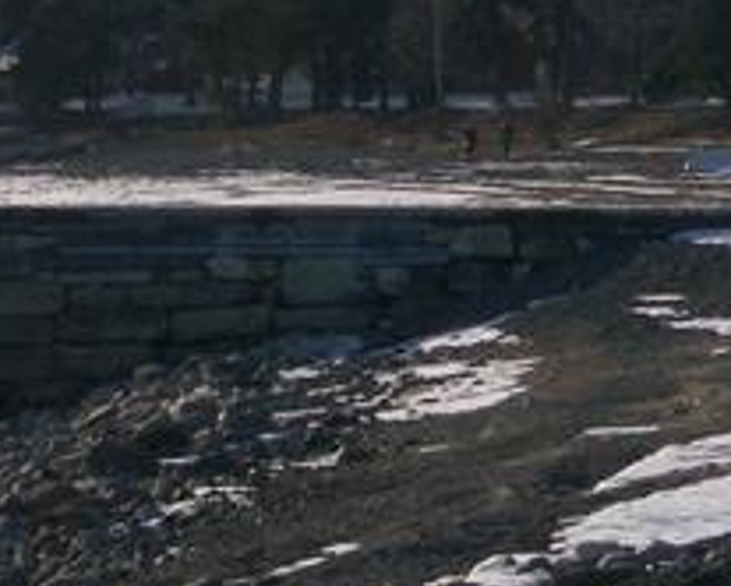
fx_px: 4829
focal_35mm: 223
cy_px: -95
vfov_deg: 6.9
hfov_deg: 8.6
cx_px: 816
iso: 50
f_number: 6.2
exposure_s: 1/320
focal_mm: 12.2
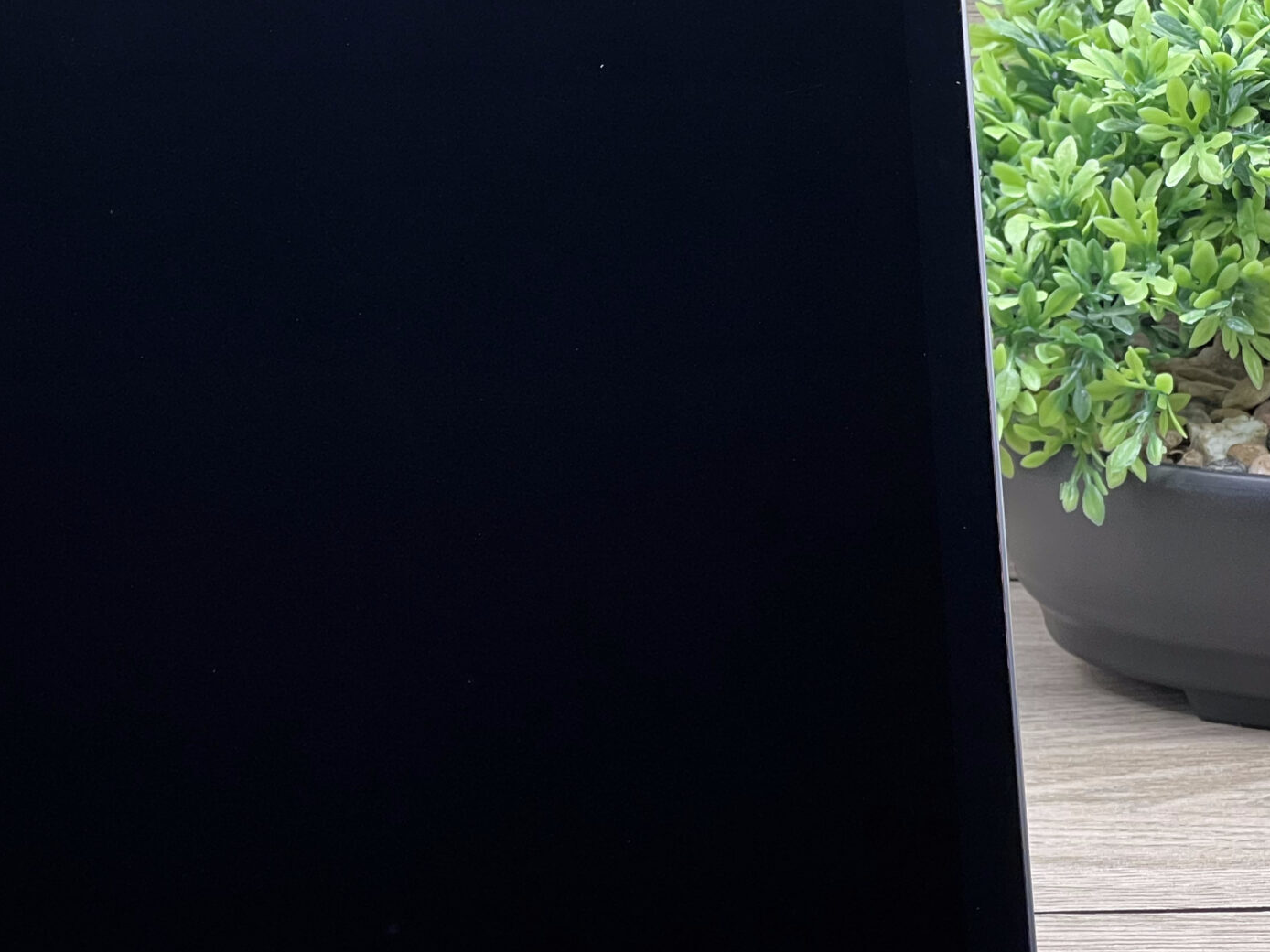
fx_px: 5210
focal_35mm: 142
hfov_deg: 13.8
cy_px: 549
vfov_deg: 10.4
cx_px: 321
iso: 160
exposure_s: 1/100
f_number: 2.8
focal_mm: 9
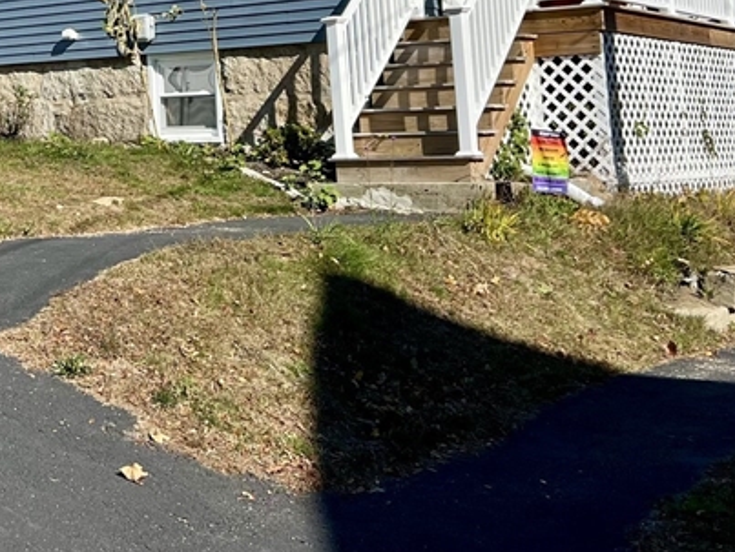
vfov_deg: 21.2
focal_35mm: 66
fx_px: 1403
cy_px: -49
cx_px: 15
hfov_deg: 27.8
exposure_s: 1/5076
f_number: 1.5
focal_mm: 5.7
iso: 50
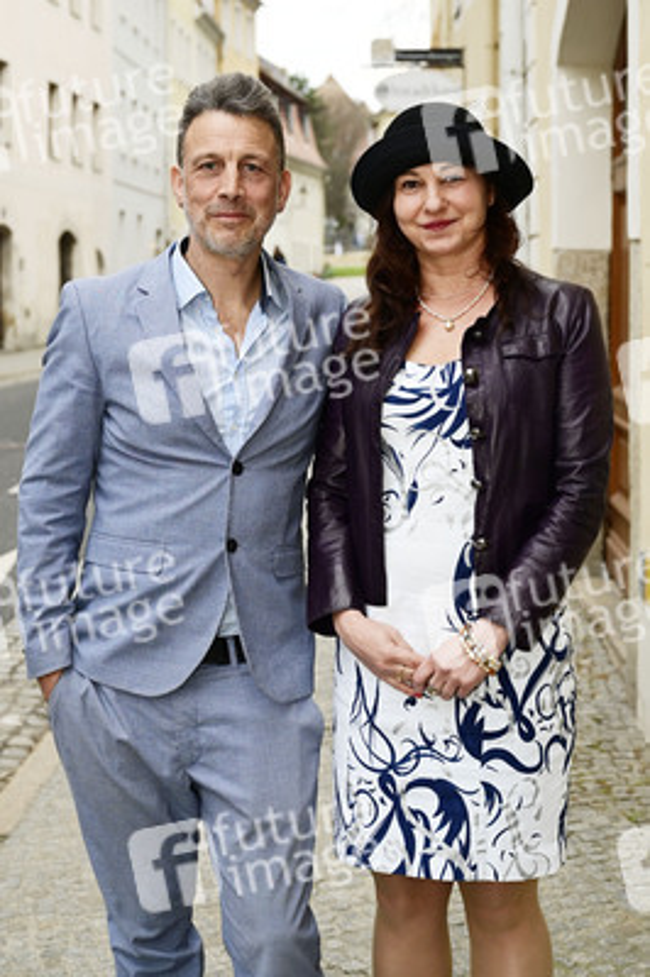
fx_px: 1248
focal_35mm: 46
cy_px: 488
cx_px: 325
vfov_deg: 42.8
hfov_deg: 29.2
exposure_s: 1/200
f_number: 4.5
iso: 640
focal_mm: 46
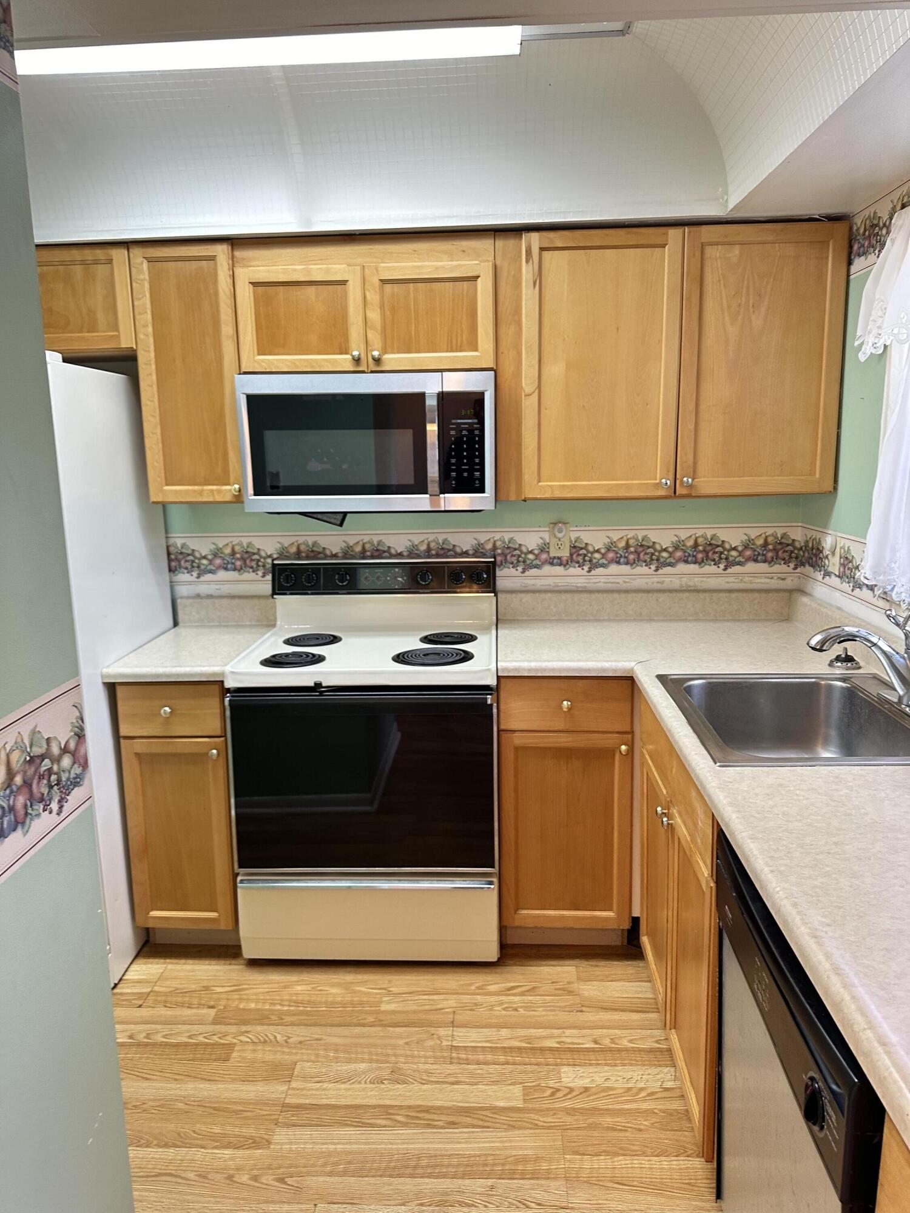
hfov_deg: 56.8
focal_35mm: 24
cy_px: 606
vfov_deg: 71.6
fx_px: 841
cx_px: 455
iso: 200
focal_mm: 6.86
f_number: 1.78
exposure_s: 1/60
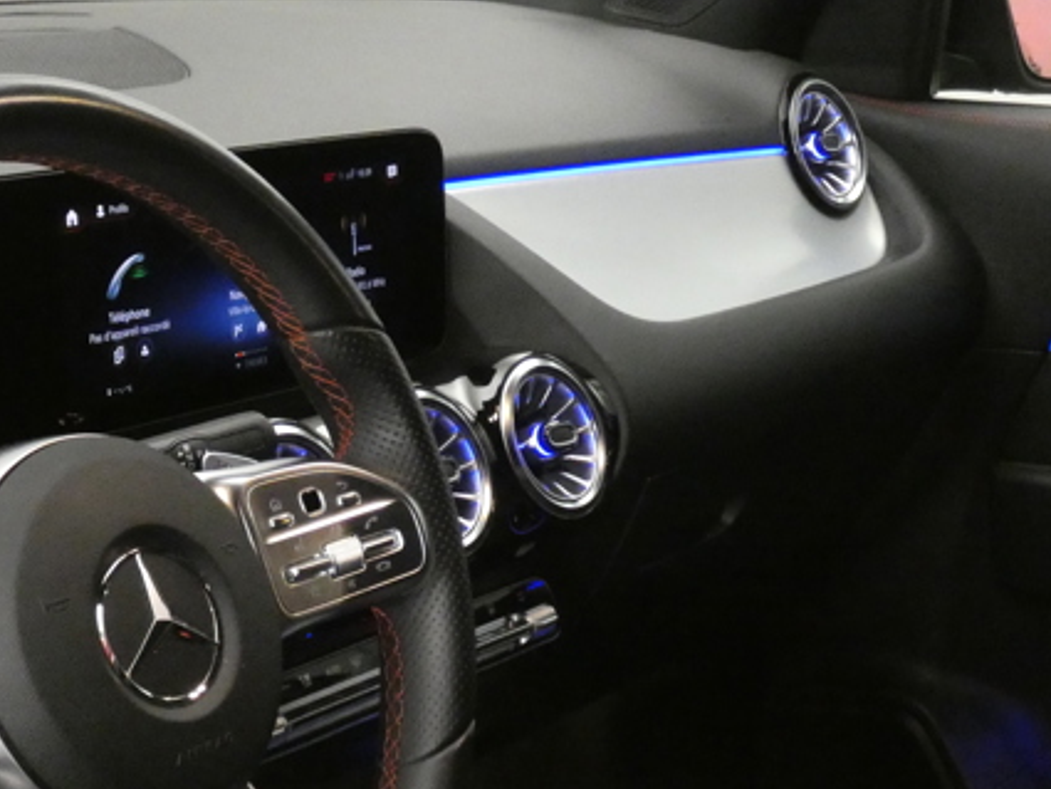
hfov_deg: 24.0
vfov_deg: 18.2
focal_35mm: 81
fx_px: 2460
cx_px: 381
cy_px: 544
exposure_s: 1/20
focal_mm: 7.8
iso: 1600
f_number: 3.7
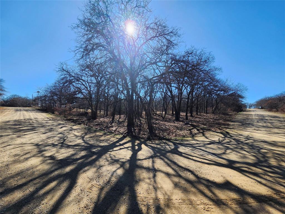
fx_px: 107
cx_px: 142
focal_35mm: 13
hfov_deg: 106.2
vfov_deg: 89.9
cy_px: 107
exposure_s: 1/1117
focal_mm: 1.74
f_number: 2.2
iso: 40
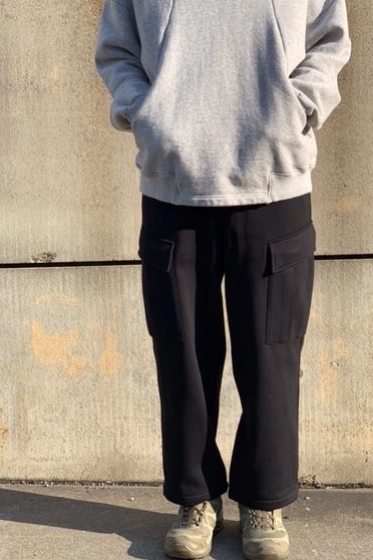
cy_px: 260
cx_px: 235
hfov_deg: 21.9
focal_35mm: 62
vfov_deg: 32.4
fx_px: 964
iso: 16
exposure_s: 1/786
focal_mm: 6
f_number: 2.4
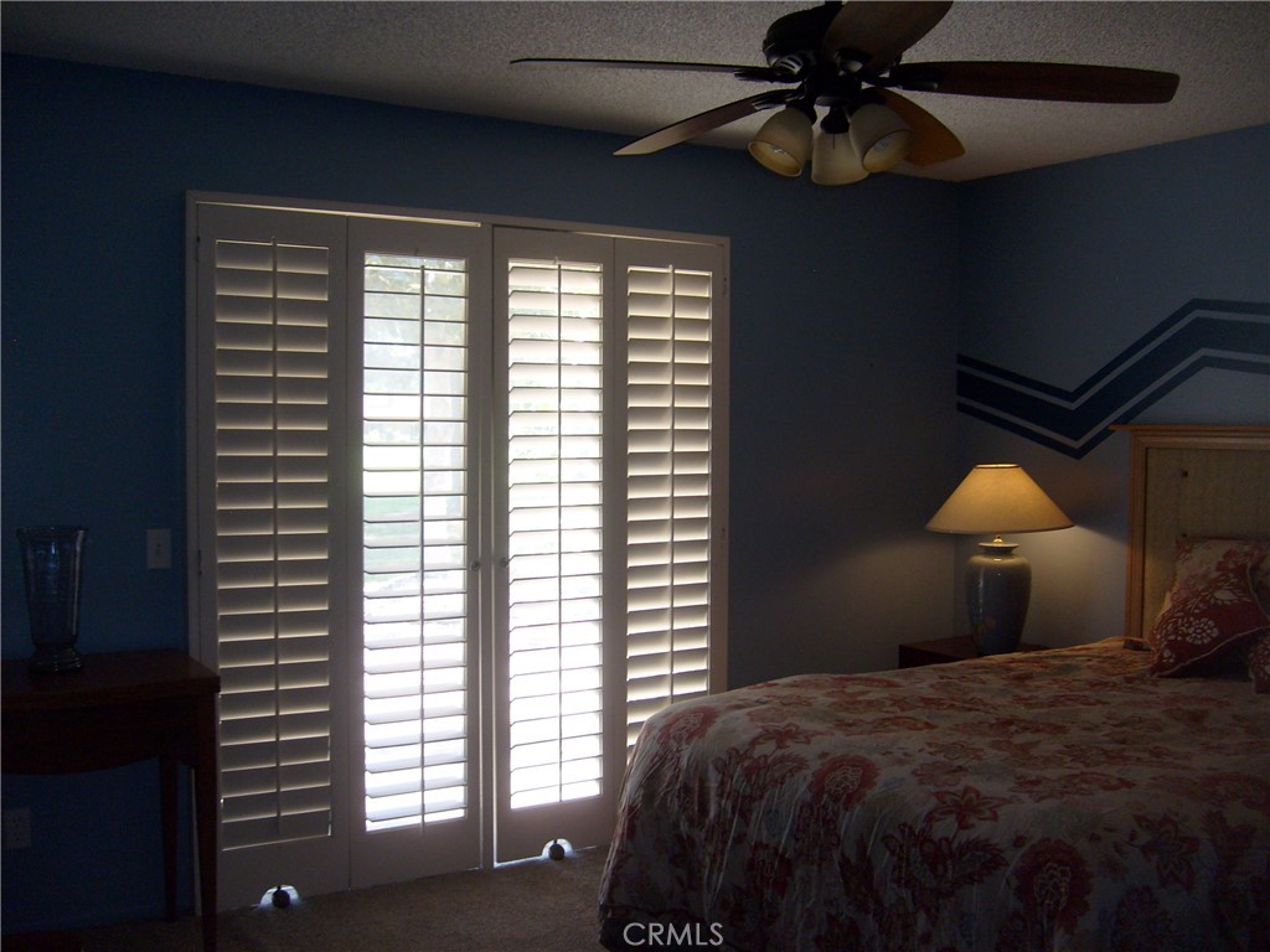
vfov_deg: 40.7
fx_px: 1284
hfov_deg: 52.6
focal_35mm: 35
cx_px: 635
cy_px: 476
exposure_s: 1/45
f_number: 2.8
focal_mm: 5.8
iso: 100
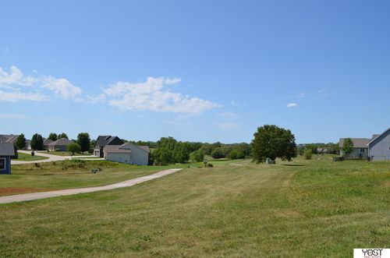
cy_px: 129
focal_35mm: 27
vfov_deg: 47.7
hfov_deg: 67.5
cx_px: 195
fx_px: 292
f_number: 8
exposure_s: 1/320
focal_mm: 18
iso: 100
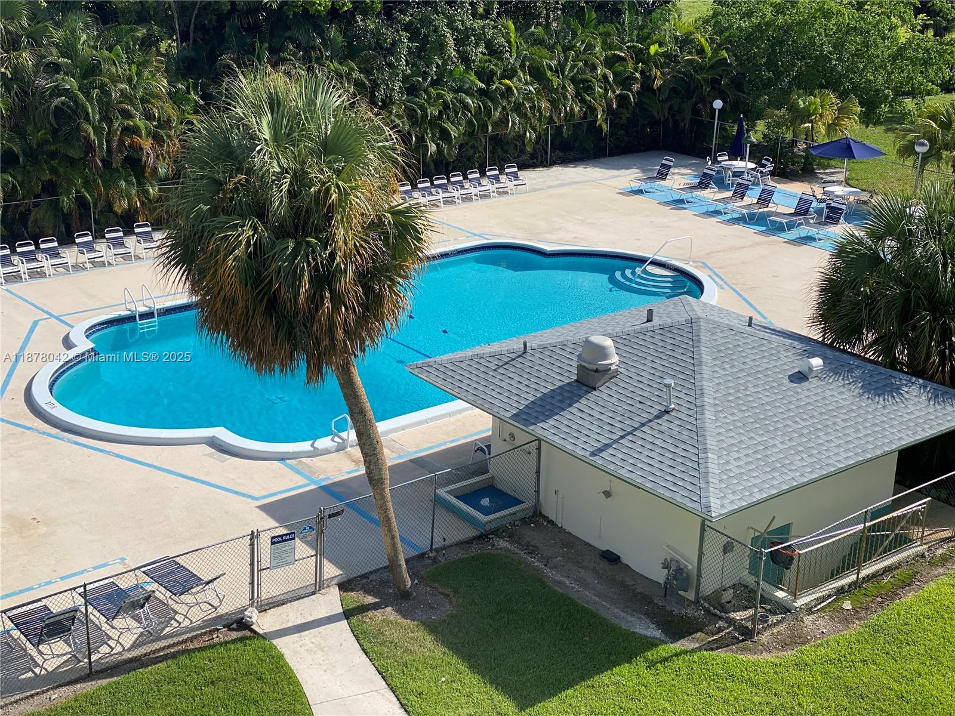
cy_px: 358
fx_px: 1435
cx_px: 478
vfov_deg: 28.0
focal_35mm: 52
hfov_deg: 36.8
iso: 20
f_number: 2
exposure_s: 1/1410
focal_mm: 6
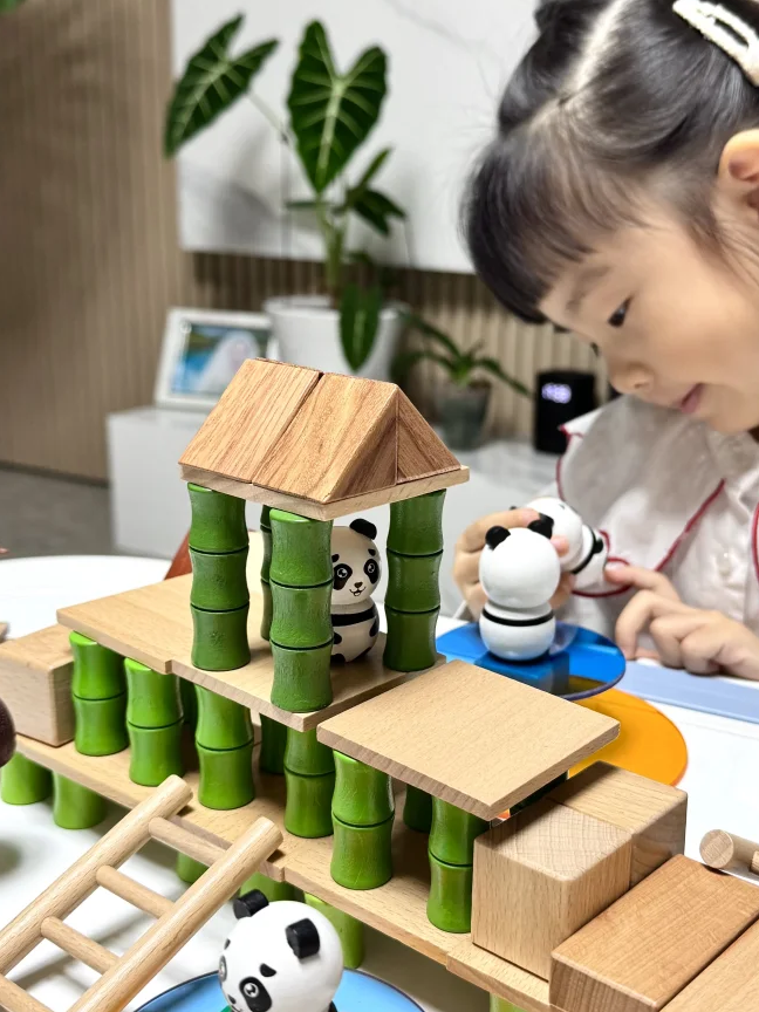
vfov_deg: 46.8
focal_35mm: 40
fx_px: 1169
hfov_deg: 35.8
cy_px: 515
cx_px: 471
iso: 125
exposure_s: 1/121
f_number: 1.78
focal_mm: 6.76
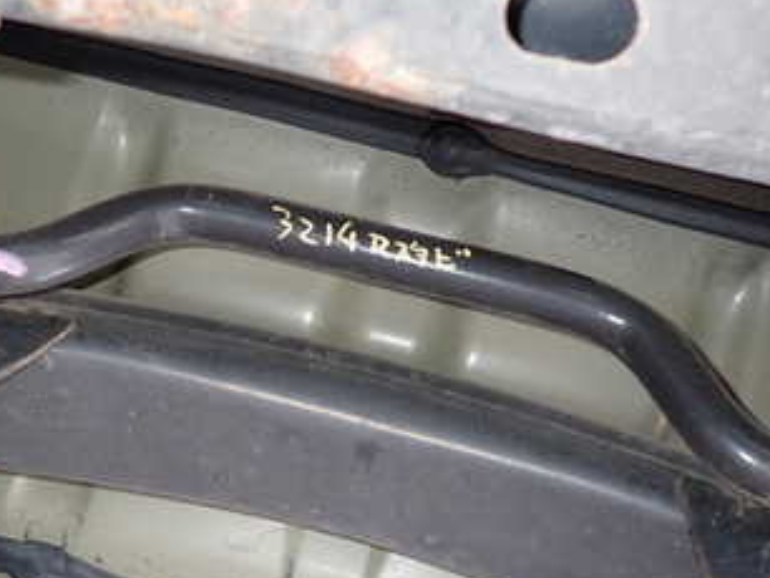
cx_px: 320
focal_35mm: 49
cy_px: 435
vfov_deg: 29.2
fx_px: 1091
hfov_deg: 38.8
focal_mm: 4.5
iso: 200
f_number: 2
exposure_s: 1/30
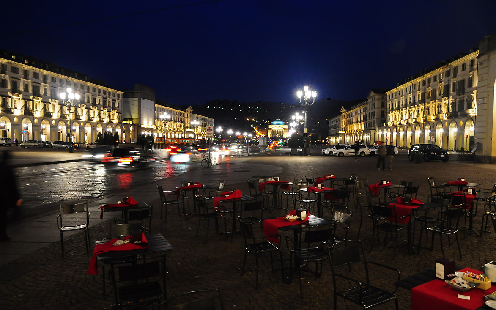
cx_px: 253
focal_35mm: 25
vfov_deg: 49.3
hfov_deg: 72.5
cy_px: 155
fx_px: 338
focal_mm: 16
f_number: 5.6
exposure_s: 1/5
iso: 1000
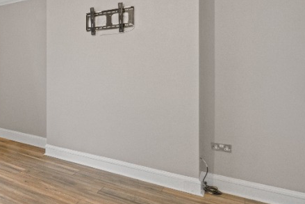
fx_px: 237
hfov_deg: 45.3
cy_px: 69
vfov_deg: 45.8
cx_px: -44
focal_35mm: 28
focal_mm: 12
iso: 1000
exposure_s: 2
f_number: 13
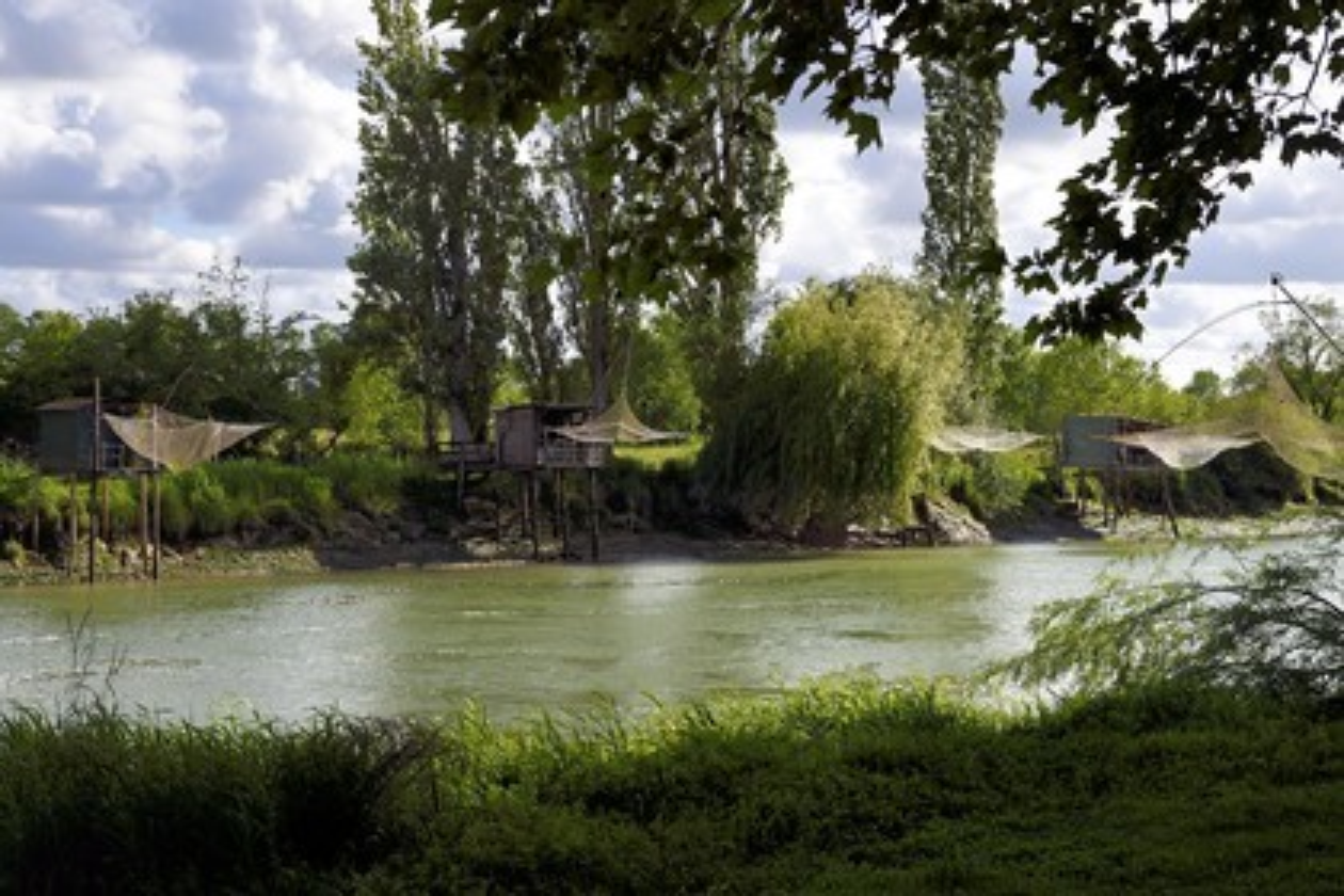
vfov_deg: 24.2
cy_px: 448
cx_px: 672
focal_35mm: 56
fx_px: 2091
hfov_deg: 35.6
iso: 200
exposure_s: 1/320
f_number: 9
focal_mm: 56
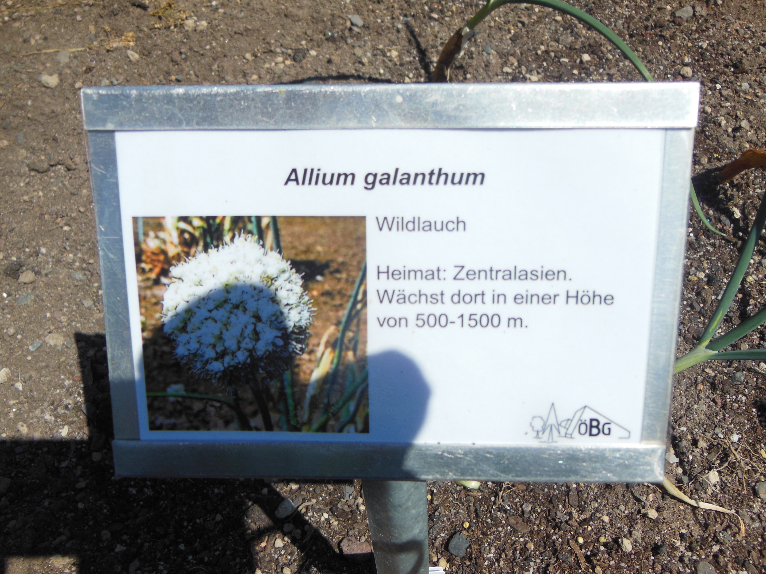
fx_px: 752
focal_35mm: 34
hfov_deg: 54.0
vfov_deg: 41.8
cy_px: 287
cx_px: 383
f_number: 3.9
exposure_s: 1/1500
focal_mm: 6
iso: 125
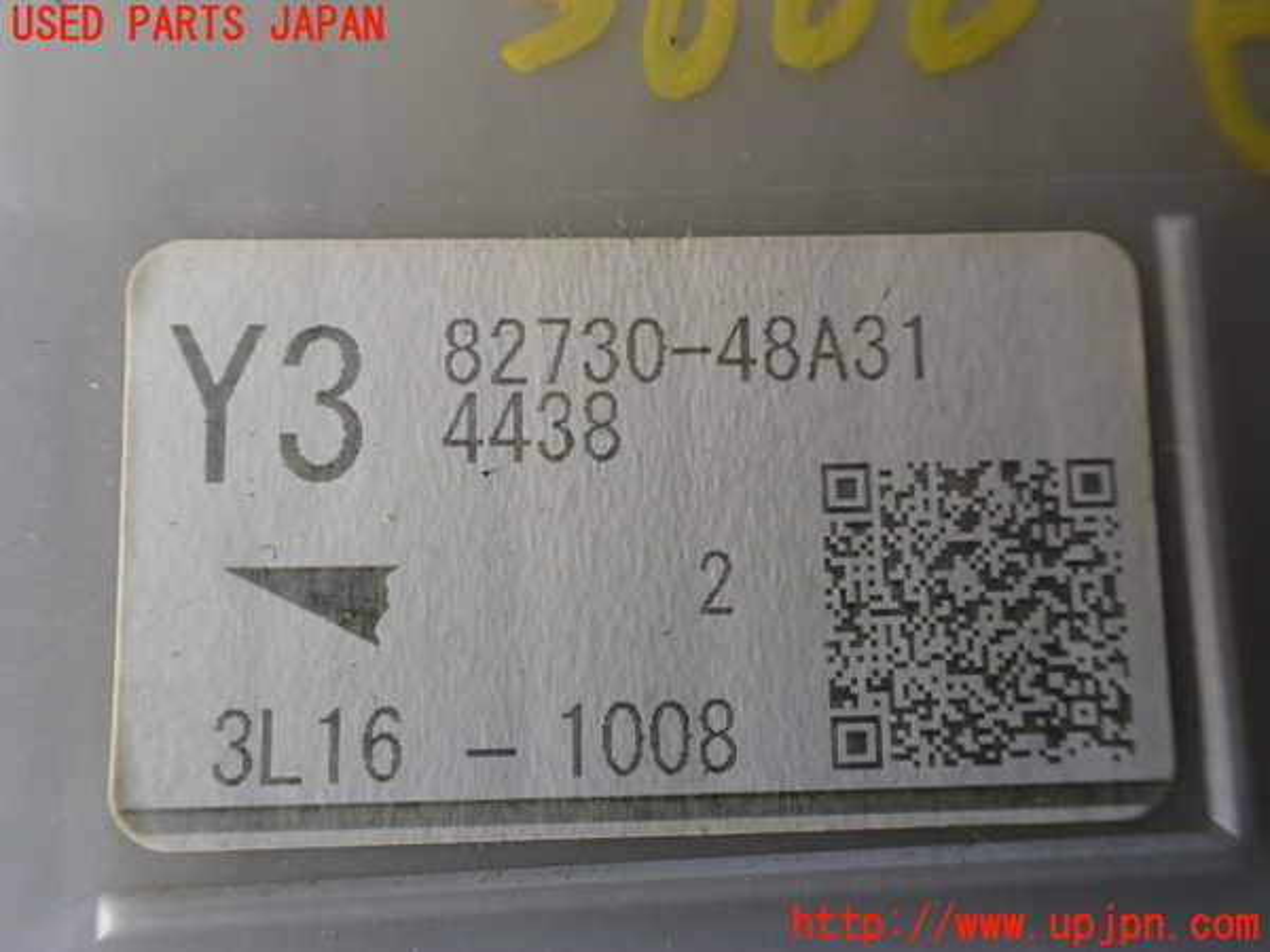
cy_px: 476
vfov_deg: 46.8
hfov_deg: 60.0
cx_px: 635
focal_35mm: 30
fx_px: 1101
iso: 250
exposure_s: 1/125
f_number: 2.3
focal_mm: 5.4
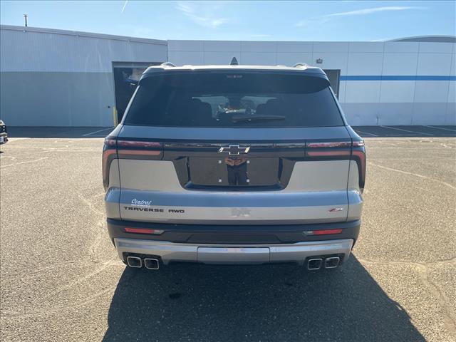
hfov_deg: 67.3
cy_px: 171
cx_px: 228
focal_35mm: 26
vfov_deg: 53.1
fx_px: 343
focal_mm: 4.2
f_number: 1.6
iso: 32
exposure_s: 1/412
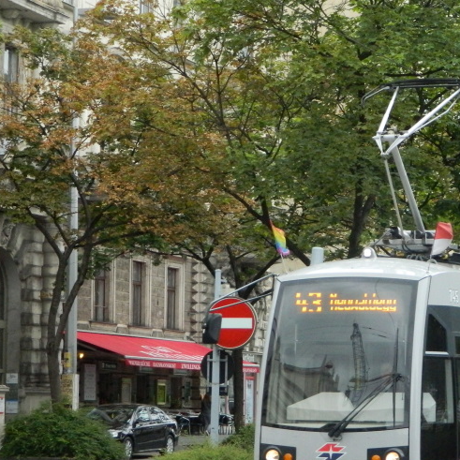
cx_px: 379
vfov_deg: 13.5
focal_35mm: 129
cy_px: 330
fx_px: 1939
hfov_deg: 13.4
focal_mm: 12.6
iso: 360
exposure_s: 1/400
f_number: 4
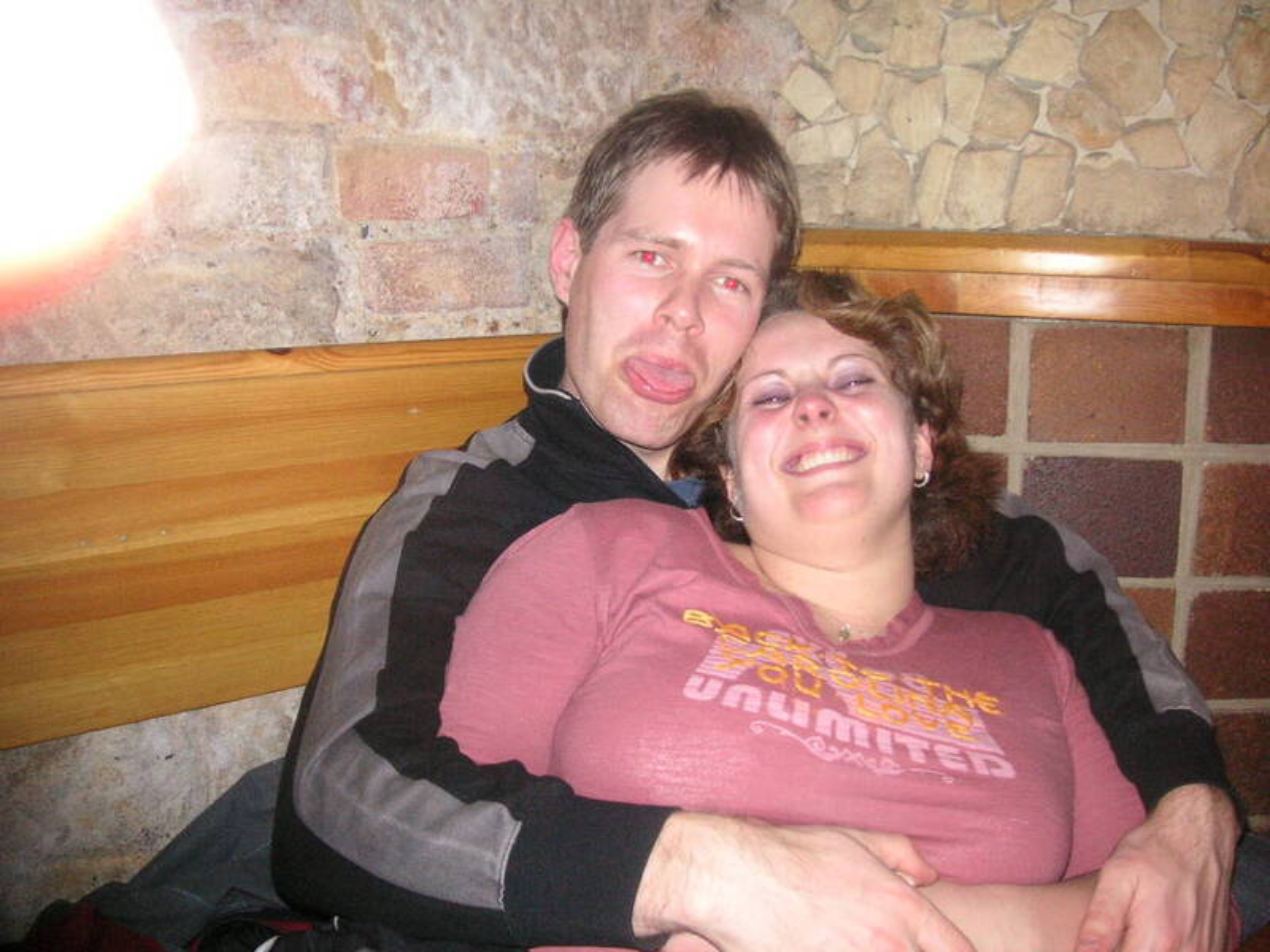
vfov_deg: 38.7
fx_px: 1357
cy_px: 476
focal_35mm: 37
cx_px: 635
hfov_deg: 50.1
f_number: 2.8
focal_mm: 6.1
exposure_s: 1/45
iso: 160
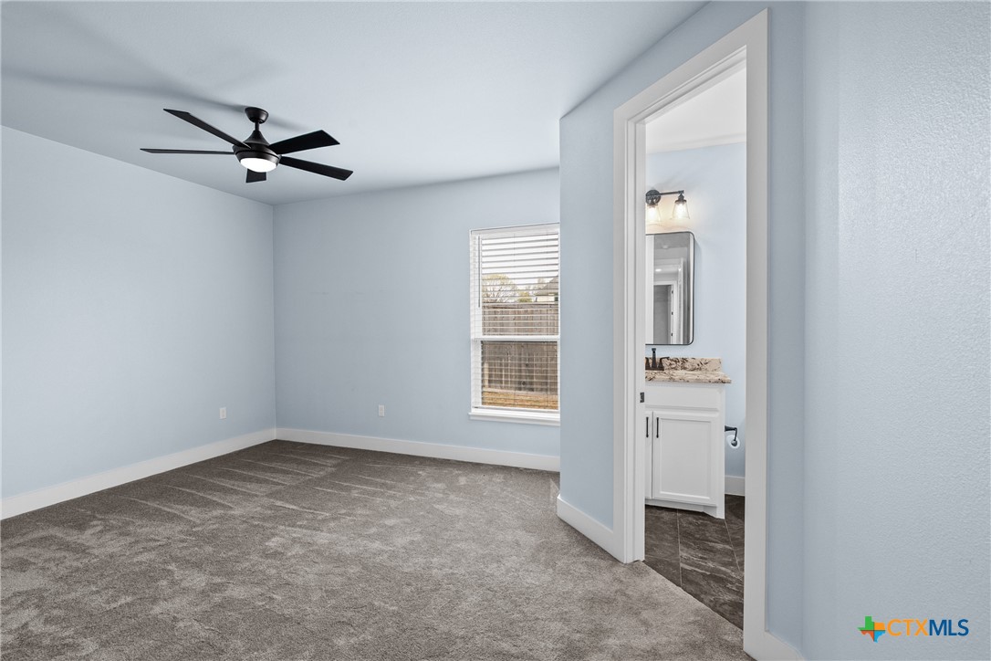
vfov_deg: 73.7
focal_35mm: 16
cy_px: 330
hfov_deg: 96.7
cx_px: 496
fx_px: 440
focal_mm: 16
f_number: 9
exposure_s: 1/2.5
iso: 640
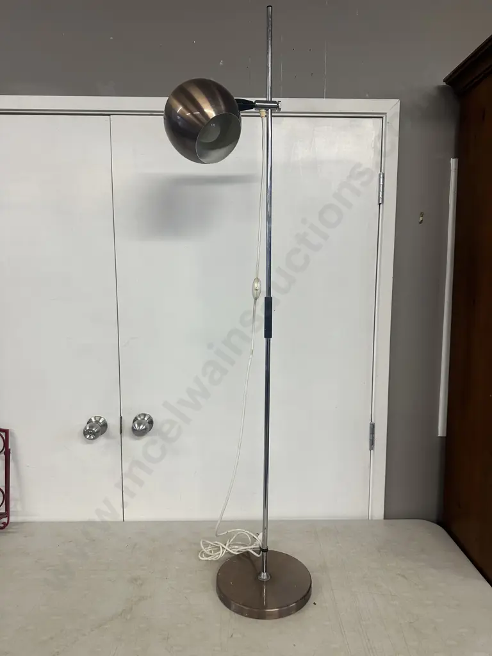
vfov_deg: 71.6
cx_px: 246
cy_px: 328
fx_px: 455
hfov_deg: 56.8
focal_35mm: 24
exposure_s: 1/100
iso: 125
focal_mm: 6.86
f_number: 1.78
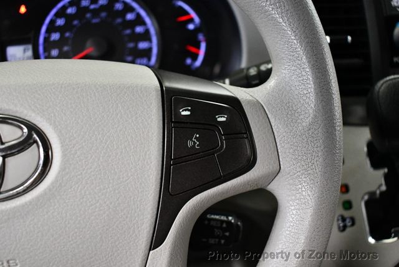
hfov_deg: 53.1
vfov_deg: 36.9
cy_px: 134
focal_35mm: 36
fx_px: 399
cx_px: 200
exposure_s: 1/125
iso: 3200
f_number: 3.5
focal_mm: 18
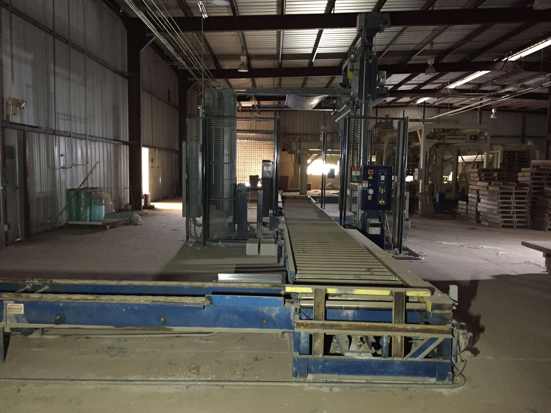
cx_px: 276
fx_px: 462
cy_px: 206
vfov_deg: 48.2
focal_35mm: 29
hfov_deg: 61.7
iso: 500
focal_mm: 4.15
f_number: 2.2
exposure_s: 1/15
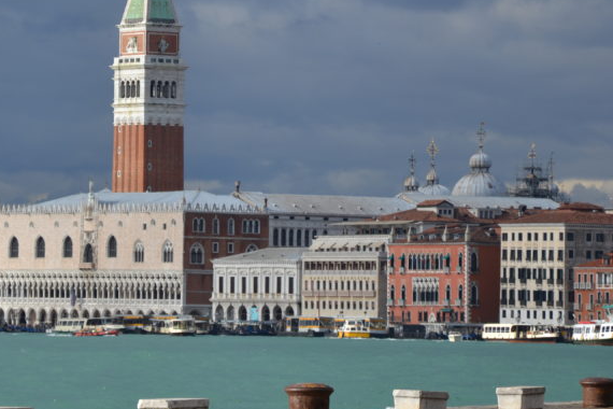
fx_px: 4817
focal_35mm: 283
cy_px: 130
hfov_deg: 7.3
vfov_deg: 4.9
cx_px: 148
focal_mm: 105
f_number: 5.6
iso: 100
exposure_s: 1/500
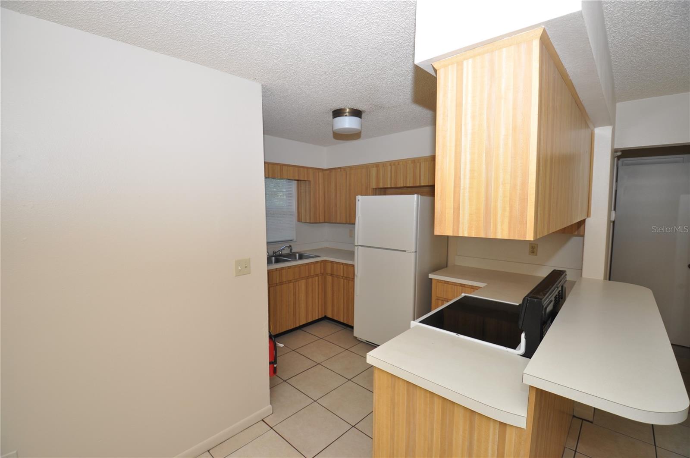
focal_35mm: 15
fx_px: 287
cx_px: 345
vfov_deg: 77.2
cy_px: 229
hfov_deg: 100.5
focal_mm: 10
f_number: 4
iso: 200
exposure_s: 1/60
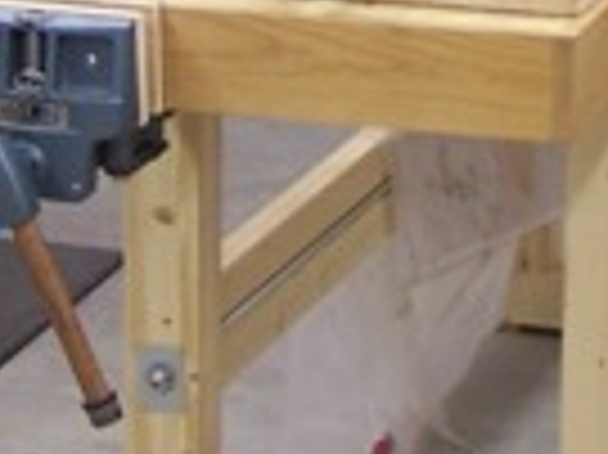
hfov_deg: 10.4
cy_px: -171
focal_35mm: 190
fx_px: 3334
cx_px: 504
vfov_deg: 7.7
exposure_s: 1/30
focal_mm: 6.7
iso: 80
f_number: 2.8
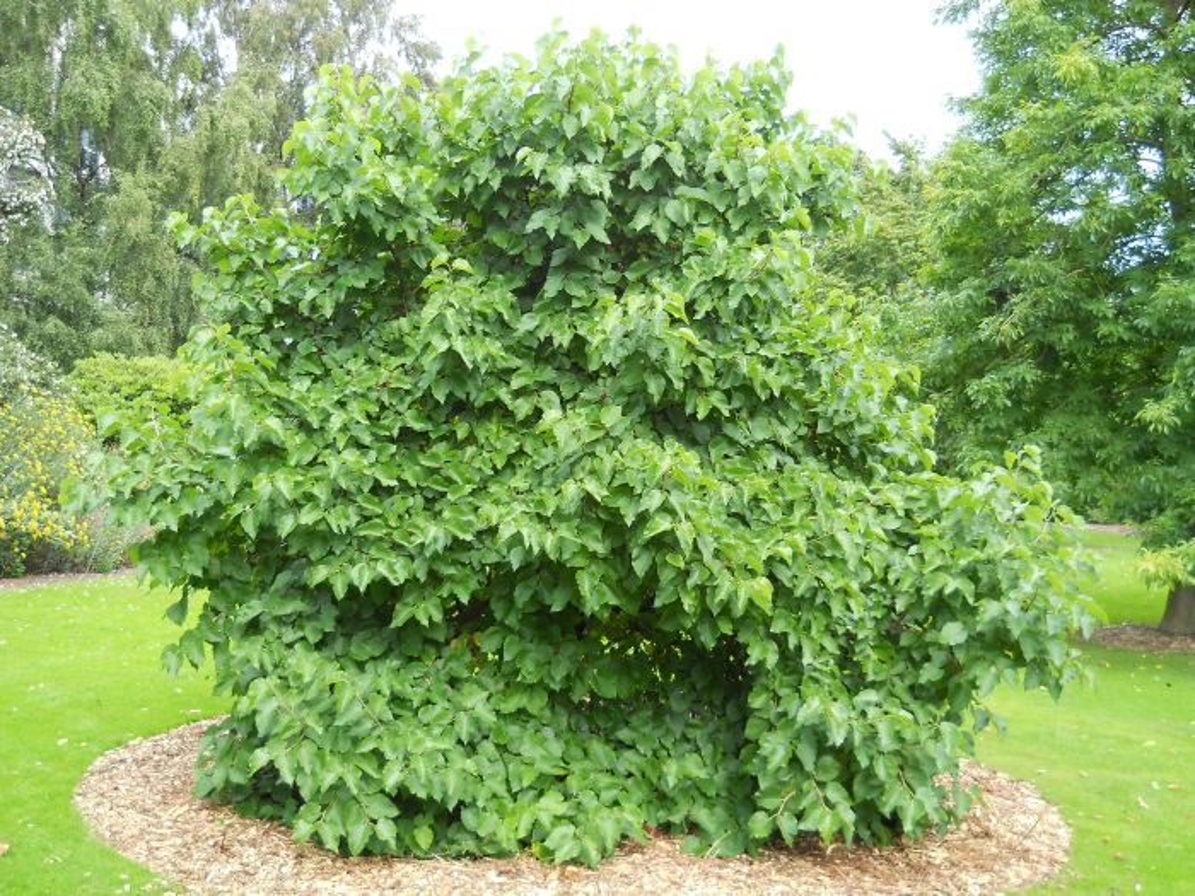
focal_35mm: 41
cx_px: 598
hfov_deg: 45.8
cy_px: 448
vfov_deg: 35.1
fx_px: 1415
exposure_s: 1/60
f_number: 3.1
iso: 80
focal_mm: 6.72
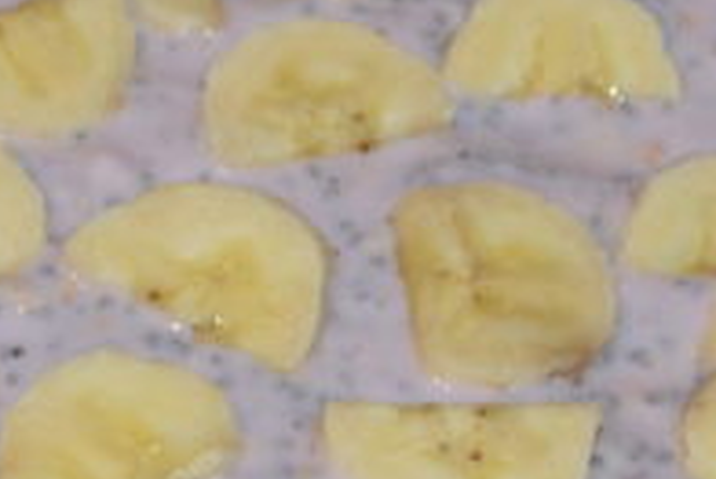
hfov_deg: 12.0
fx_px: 3403
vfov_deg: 8.0
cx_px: 128
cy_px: 404
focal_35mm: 171
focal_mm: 32
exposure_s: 1/60
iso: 1000
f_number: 4.8
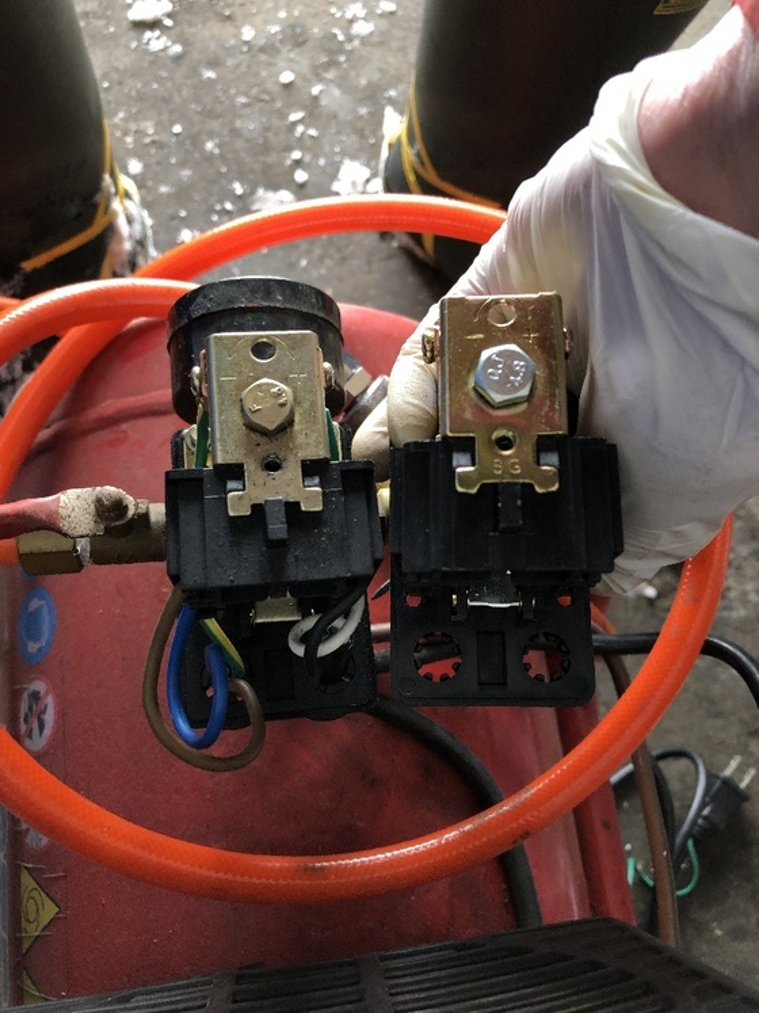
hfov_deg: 49.7
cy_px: 506
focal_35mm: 28
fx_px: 819
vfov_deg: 63.5
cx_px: 380
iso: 32
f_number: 1.8
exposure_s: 1/30
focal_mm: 4
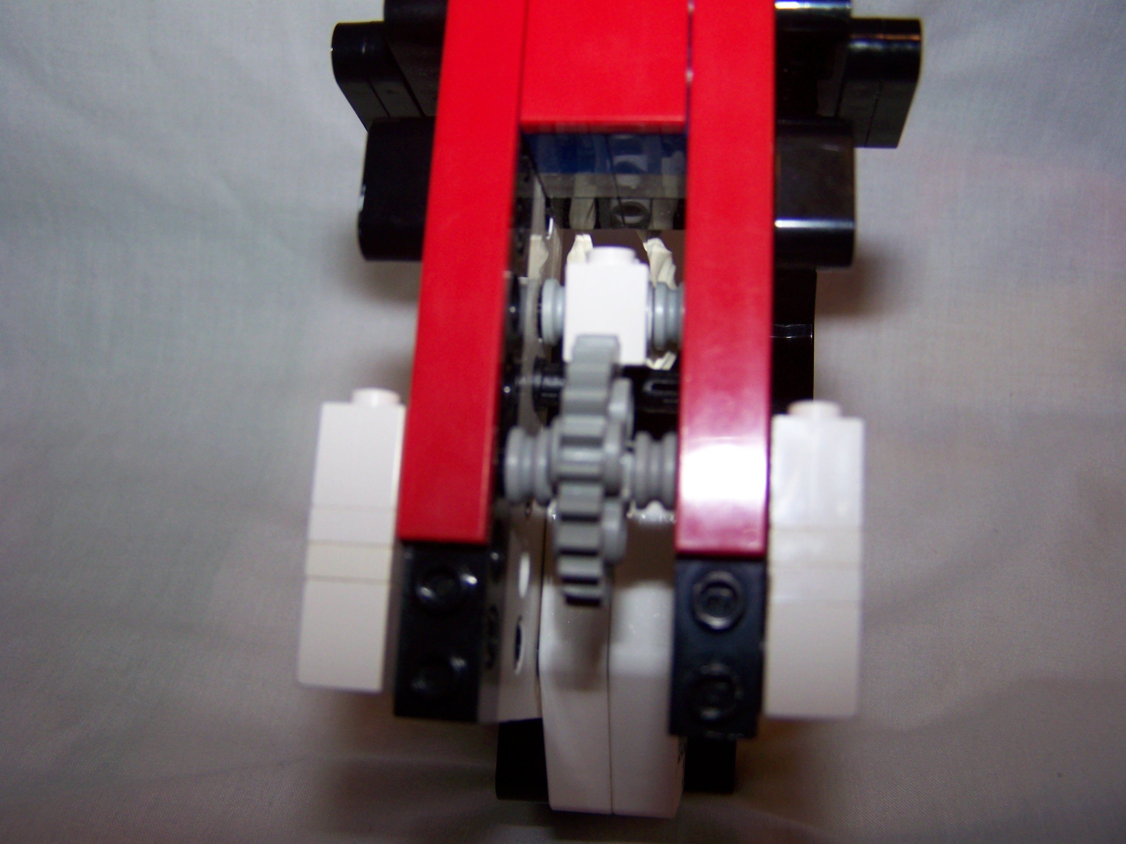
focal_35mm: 38
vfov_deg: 37.7
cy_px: 422
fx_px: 1236
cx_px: 563
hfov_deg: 49.0
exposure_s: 1/60
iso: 80
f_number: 2.8
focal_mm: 6.3
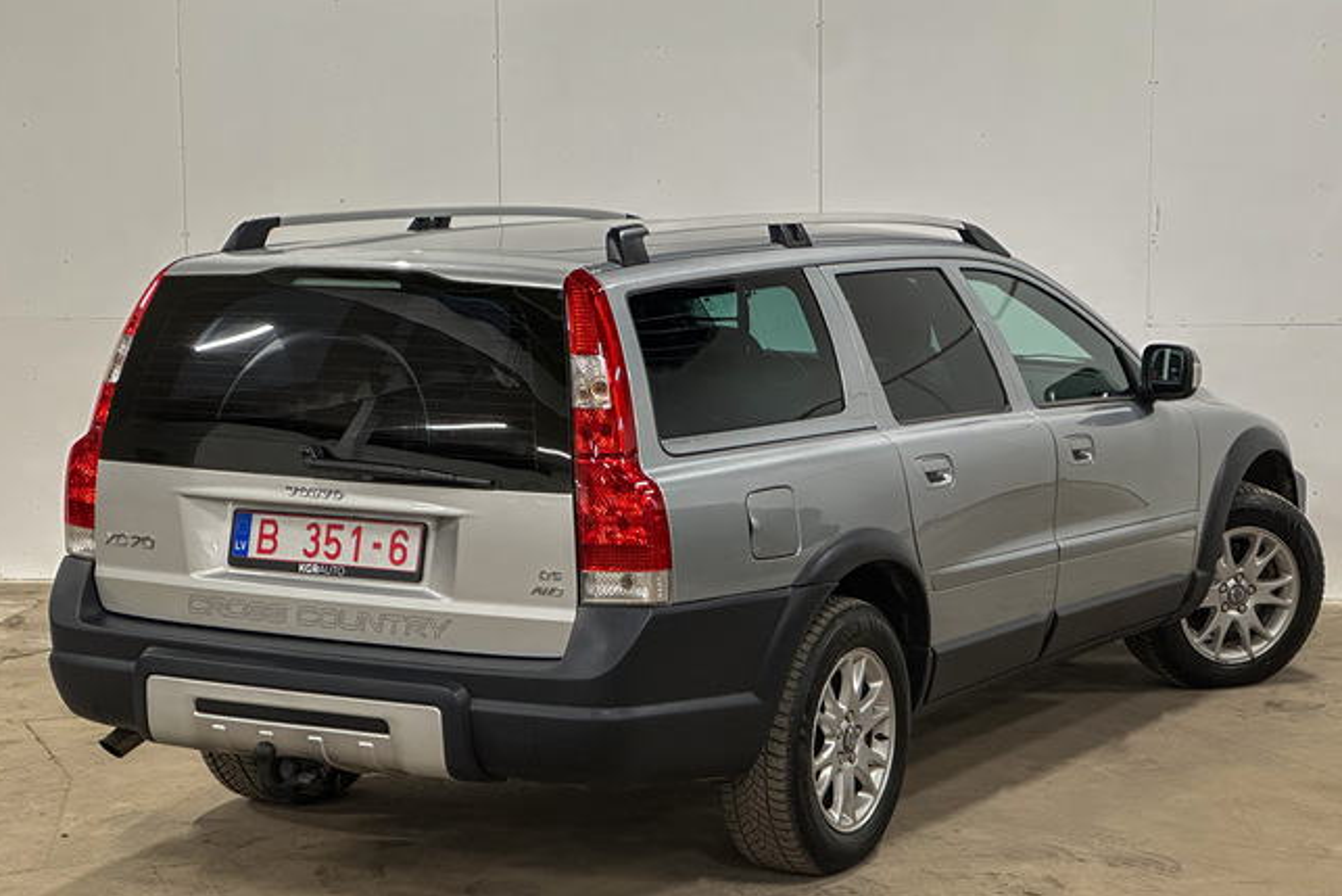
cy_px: 472
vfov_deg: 16.9
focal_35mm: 81
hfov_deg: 25.1
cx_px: 668
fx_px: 3020
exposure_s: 1/50
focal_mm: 9
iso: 400
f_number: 2.8
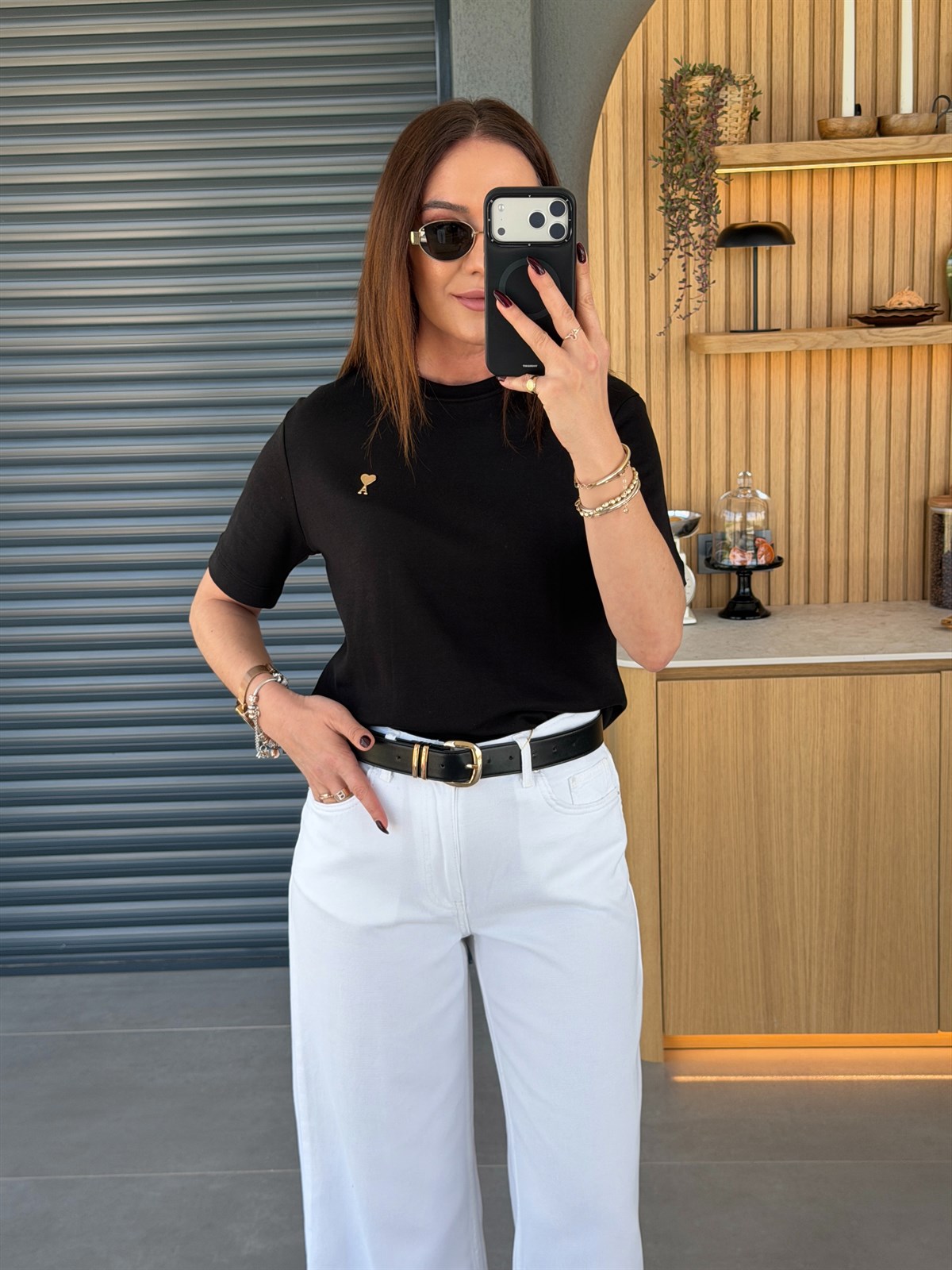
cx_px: 476
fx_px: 1760
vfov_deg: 39.7
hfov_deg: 30.3
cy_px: 635
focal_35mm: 48
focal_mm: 6.76
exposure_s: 1/159
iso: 50
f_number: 1.78
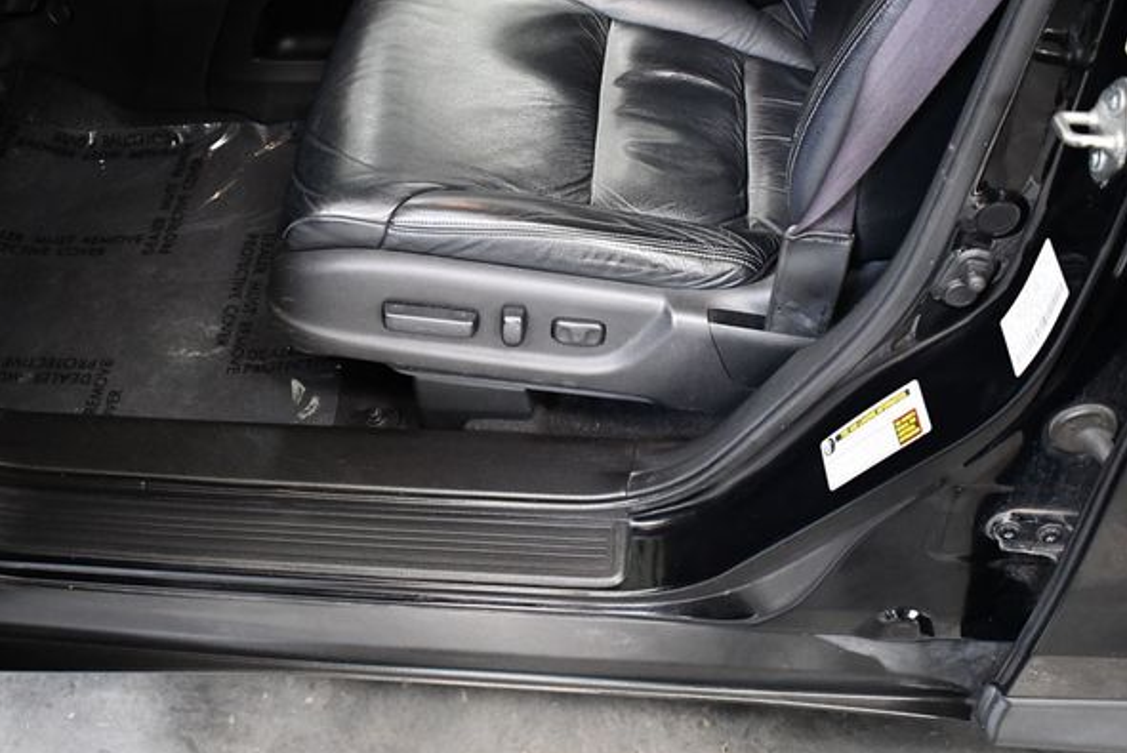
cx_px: 549
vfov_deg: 34.2
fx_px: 1222
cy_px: 404
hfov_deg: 49.5
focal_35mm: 39
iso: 3200
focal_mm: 18
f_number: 3.5
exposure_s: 1/100
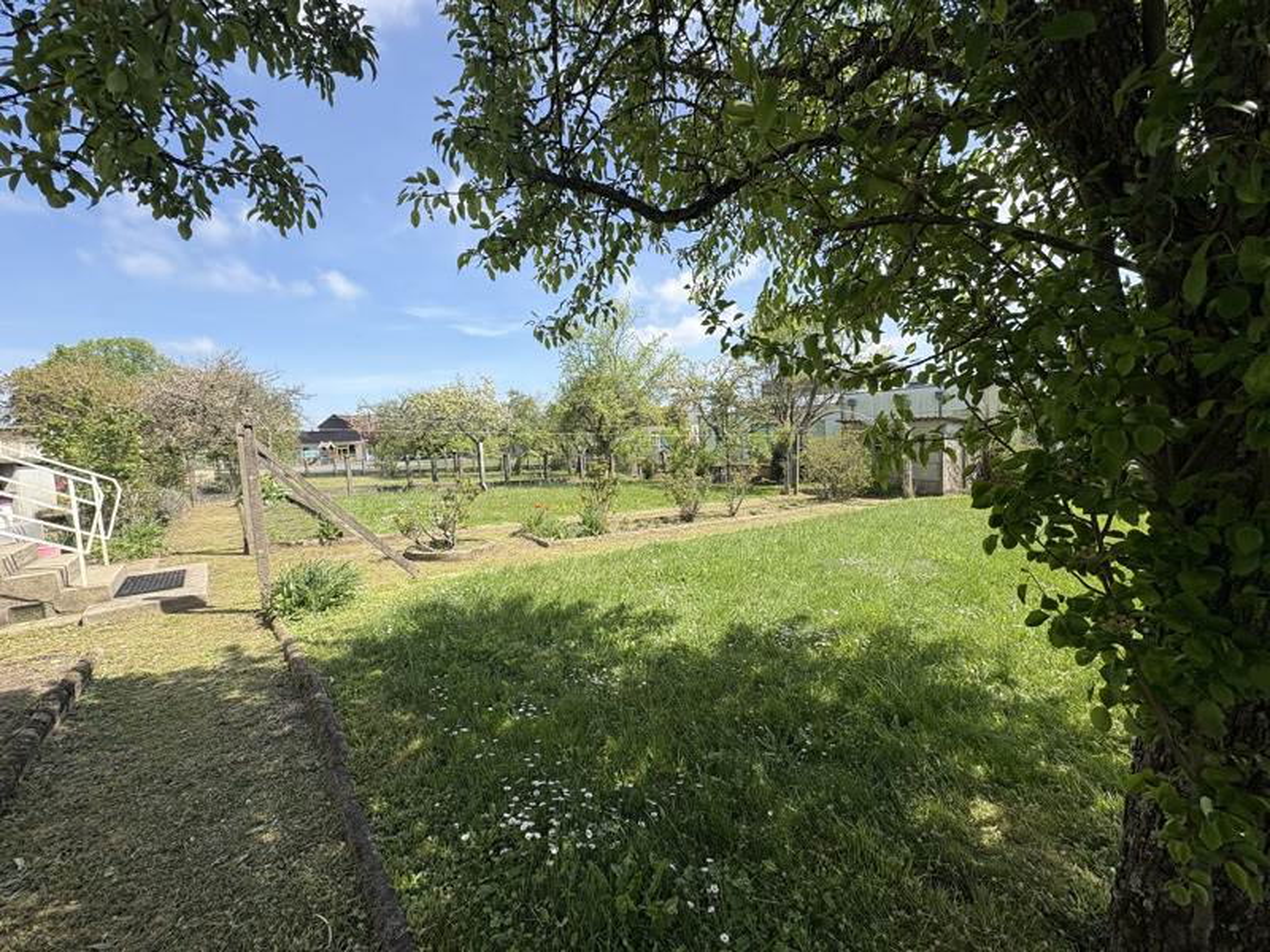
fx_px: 514
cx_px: 635
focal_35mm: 14
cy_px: 476
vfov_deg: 85.7
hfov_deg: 102.1
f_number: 2.2
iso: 50
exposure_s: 1/1323
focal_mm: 2.22
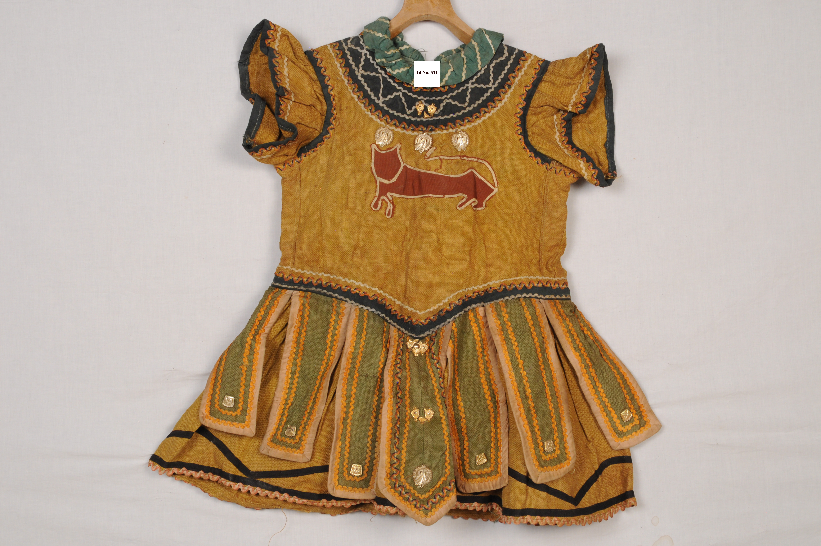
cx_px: 410
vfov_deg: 28.0
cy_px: 273
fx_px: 1093
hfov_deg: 41.2
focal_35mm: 48
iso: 400
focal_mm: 32
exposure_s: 1/3
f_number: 16
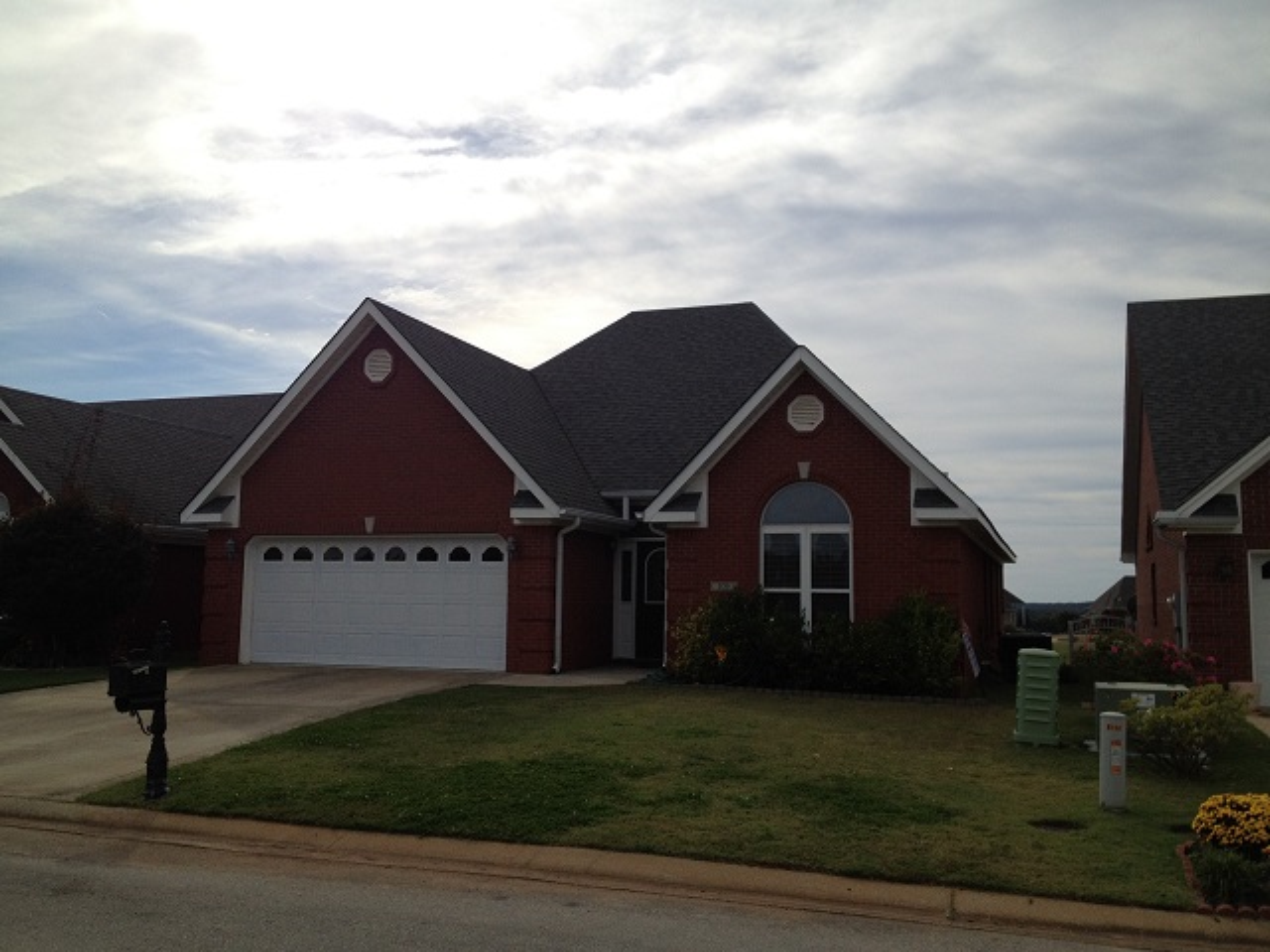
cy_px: 476
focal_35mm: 35
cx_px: 635
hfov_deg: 52.6
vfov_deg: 40.7
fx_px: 1284
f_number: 2.4
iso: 64
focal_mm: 4.28
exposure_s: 1/3247
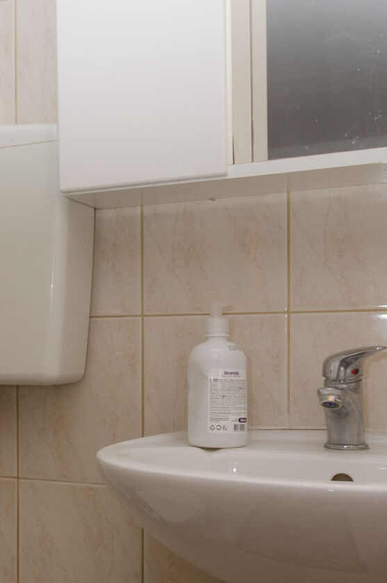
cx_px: -39
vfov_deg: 39.4
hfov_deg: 25.0
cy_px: 360
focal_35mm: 50
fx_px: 809
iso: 250
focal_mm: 10
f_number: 8
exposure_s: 1/200
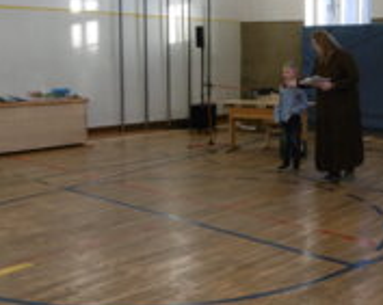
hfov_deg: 34.0
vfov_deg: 28.4
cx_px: 325
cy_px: 104
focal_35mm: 53
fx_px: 600
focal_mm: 4.3
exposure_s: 1/60
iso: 100
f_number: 3.1
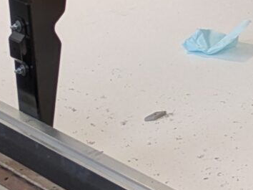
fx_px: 1322
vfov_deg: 8.1
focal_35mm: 181
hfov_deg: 9.6
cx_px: 618
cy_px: -47
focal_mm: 5.43
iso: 76
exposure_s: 1/100
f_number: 1.89
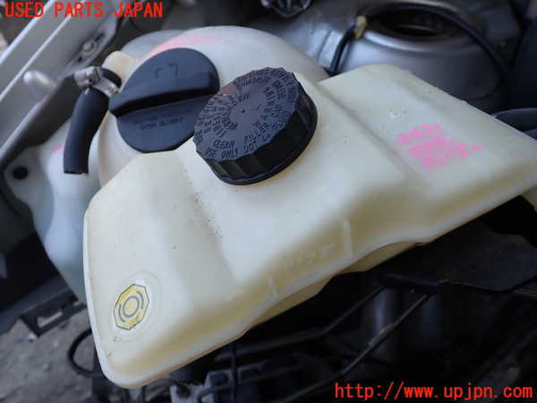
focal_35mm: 30
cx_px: 268
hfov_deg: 60.0
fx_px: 465
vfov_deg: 46.8
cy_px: 202
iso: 100
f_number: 3.2
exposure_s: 1/60
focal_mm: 5.4
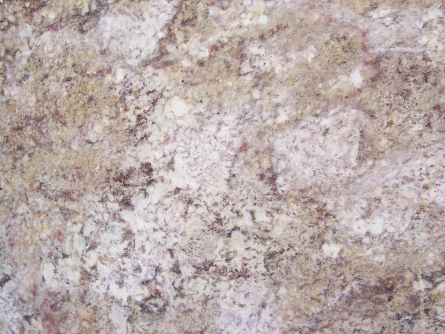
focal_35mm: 37
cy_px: 167
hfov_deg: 50.1
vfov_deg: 38.7
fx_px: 476
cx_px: 222
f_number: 2.8
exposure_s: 1/20
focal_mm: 5.6
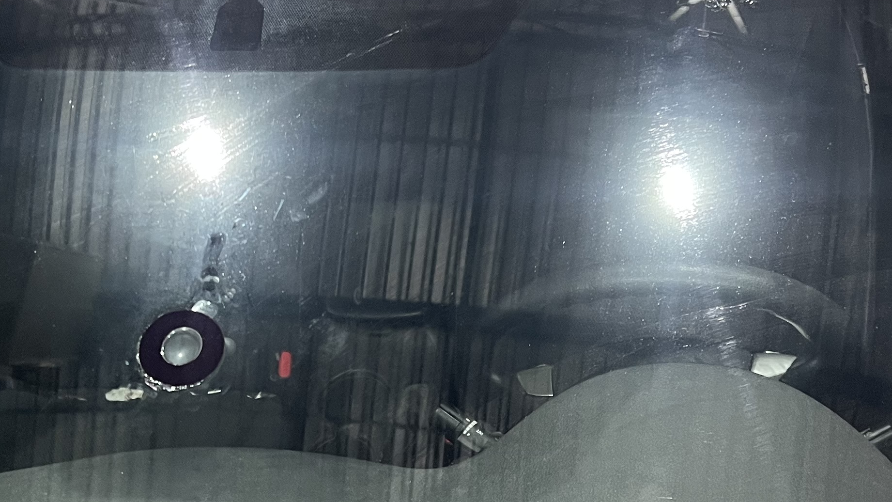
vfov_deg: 19.1
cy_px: 439
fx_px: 1466
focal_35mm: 62
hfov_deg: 33.5
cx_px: 295
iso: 125
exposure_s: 1/60
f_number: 1.5
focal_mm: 5.7
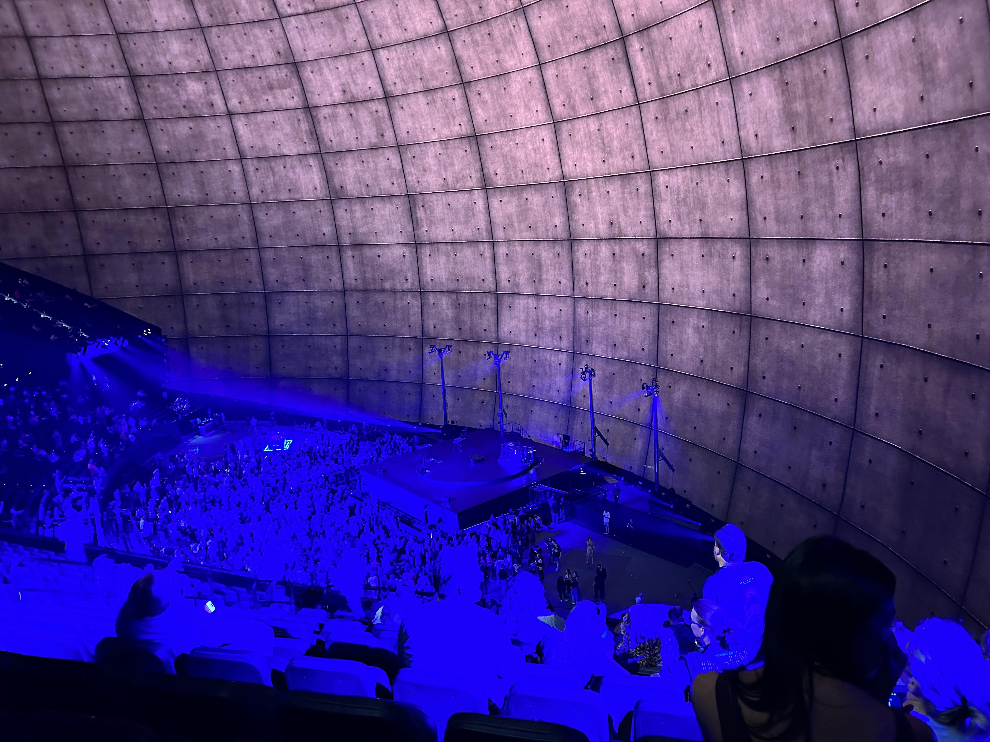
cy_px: 371
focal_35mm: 26
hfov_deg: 67.3
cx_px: 495
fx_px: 744
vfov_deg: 53.1
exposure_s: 1/34
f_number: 1.5
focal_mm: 5.7
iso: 640
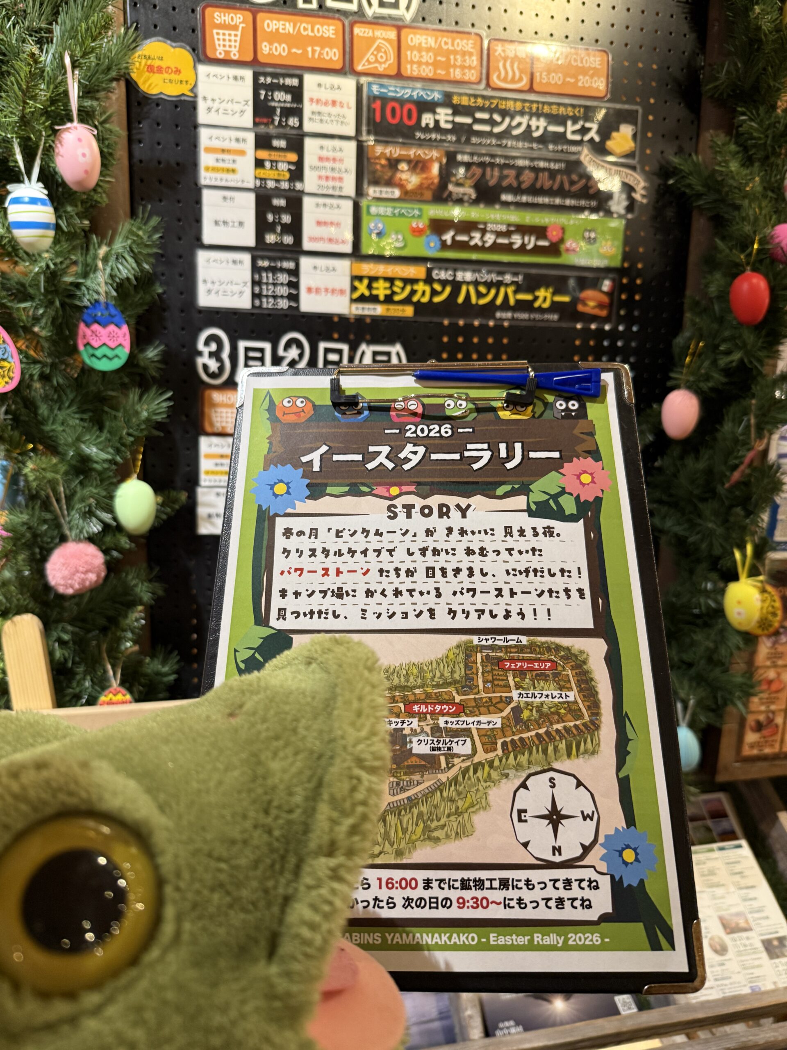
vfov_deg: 71.6
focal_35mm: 24
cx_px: 394
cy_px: 525
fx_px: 728
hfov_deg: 56.8
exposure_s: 1/50
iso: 200
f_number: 1.78
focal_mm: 6.76
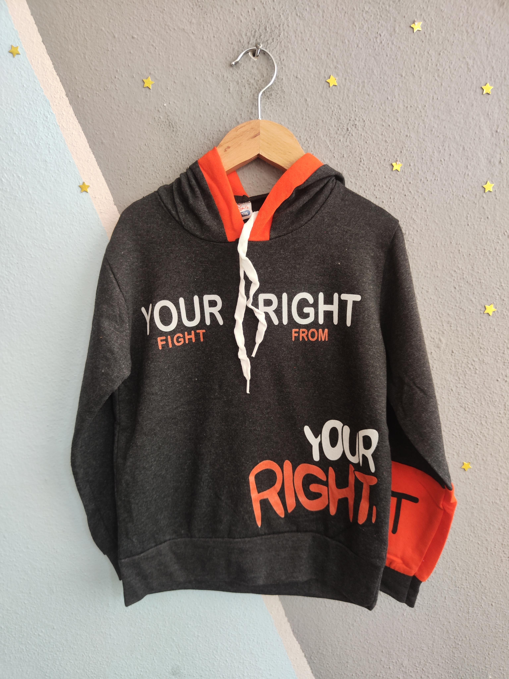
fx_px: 471
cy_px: 340
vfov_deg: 71.6
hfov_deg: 56.8
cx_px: 254
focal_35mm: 24
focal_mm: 5.59
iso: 260
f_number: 1.88
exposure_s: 1/50
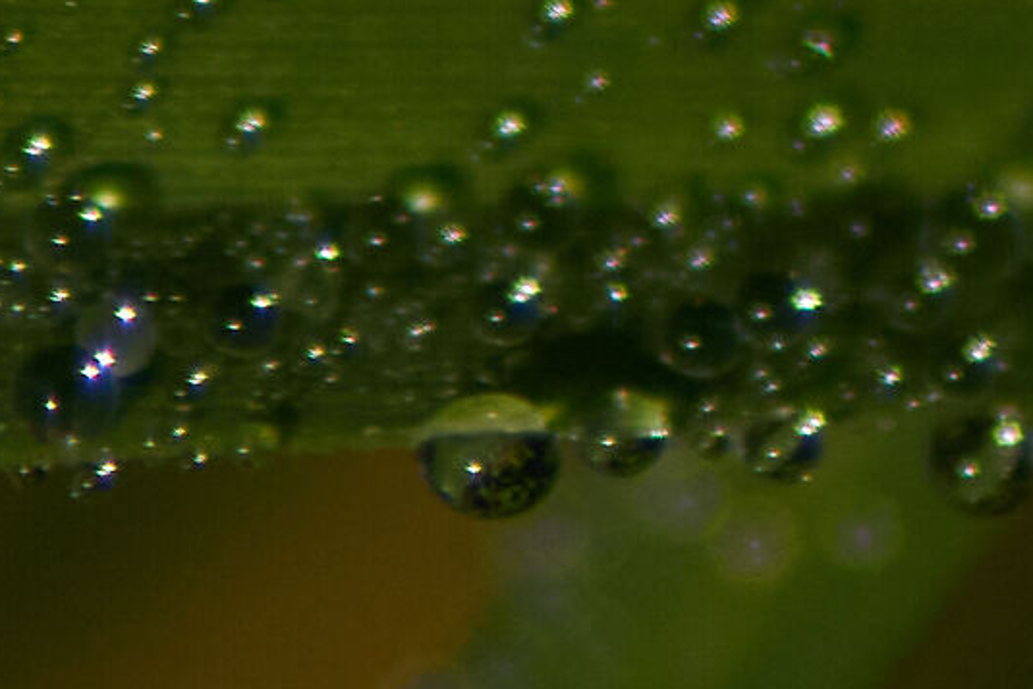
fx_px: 115778
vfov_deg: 0.3
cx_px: 2228
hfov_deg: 0.5
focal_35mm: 4034
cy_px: 133
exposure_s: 1/2000
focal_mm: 600
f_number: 11
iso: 1000
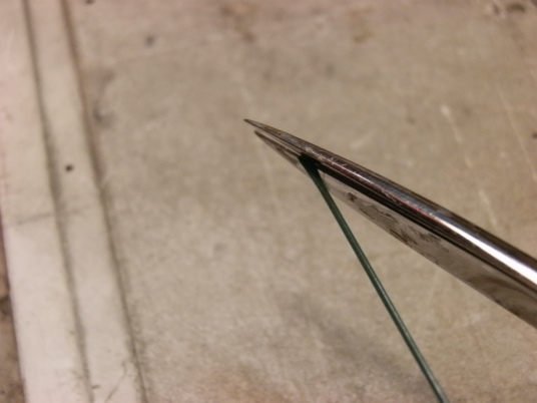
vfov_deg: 24.0
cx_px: 268
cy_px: 202
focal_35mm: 61
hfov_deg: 31.7
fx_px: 946
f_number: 3.7
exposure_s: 1/160
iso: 400
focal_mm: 10.99
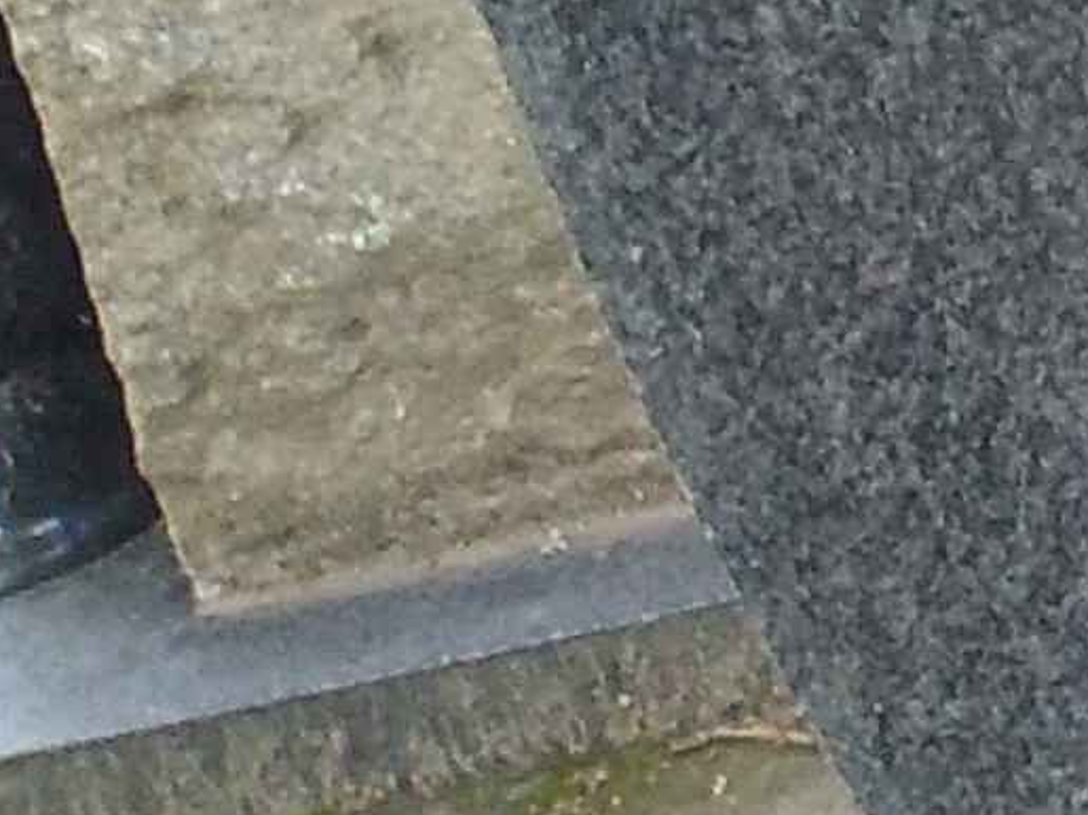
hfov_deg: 11.2
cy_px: -893
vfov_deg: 9.4
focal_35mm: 146
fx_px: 4588
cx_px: 2653
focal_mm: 2.39
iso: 102
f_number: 2.4
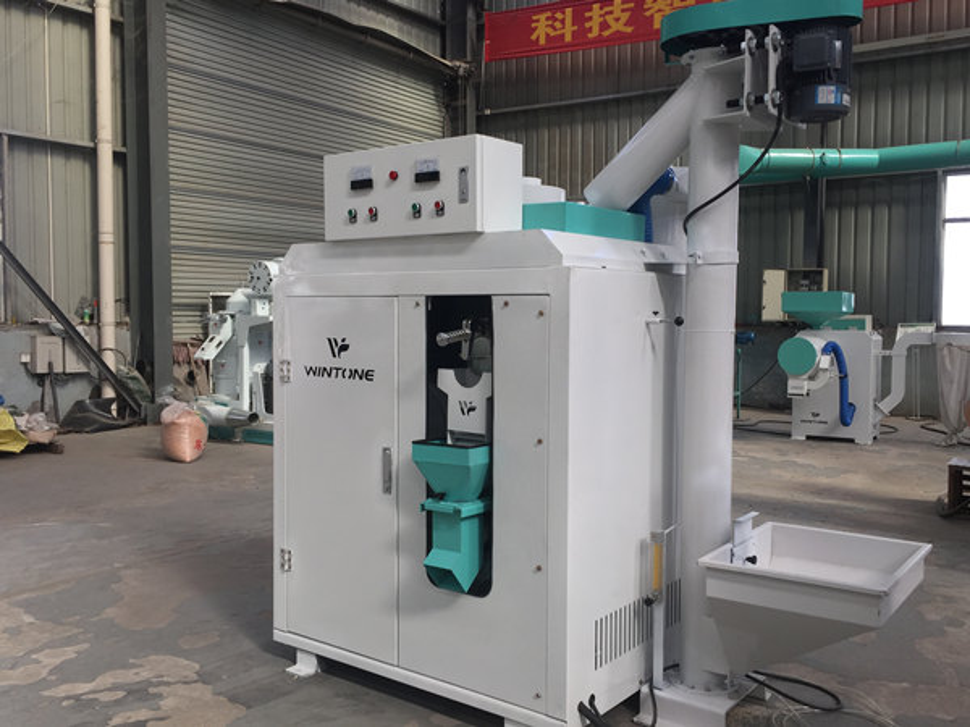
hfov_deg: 61.7
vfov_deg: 48.2
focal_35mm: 29
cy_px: 364
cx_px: 485
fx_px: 813
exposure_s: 1/147
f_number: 2.2
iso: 32
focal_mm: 4.15
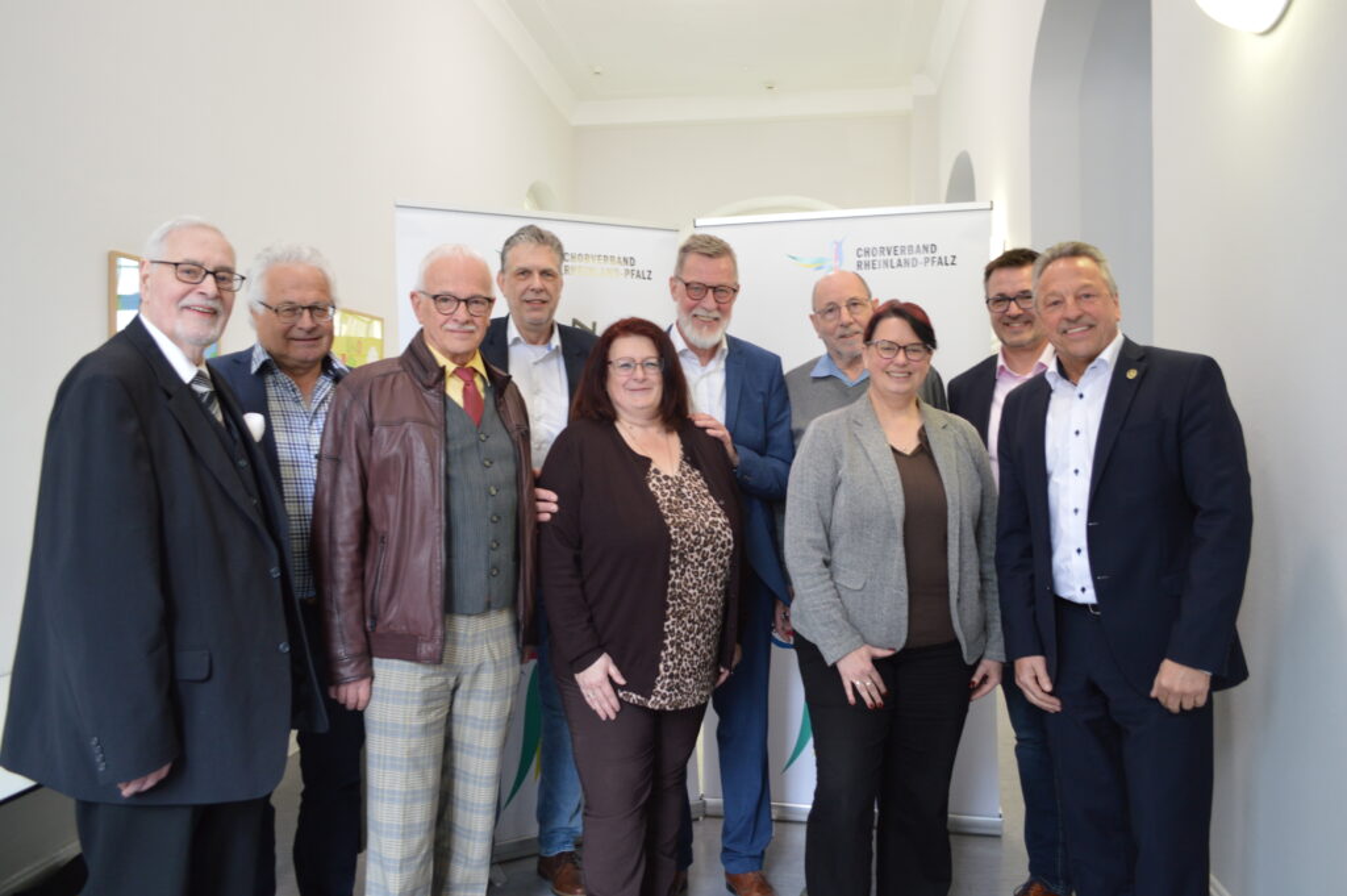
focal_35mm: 27
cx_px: 674
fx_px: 1009
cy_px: 448
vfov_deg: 47.9
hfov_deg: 67.4
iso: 450
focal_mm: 18
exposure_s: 1/15
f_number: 3.5
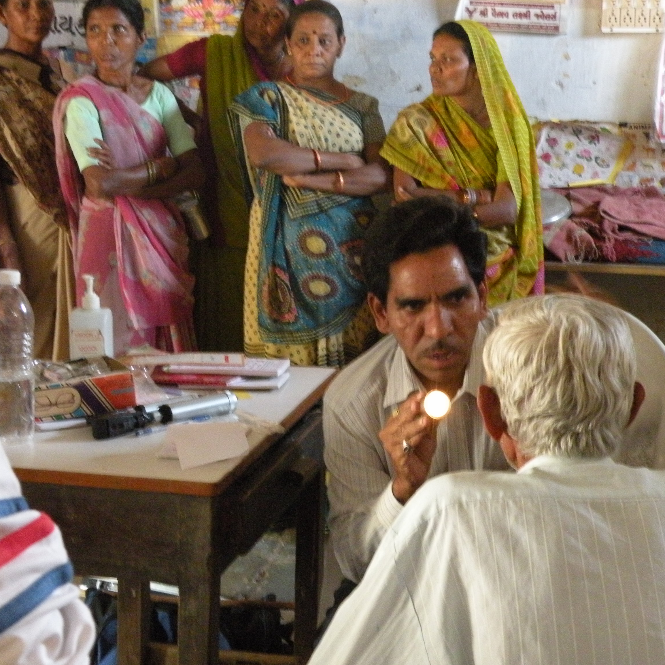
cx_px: 417
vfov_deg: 24.7
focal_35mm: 70
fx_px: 1521
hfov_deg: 24.6
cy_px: 315
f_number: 3.5
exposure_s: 1/8
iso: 592
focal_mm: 9.8
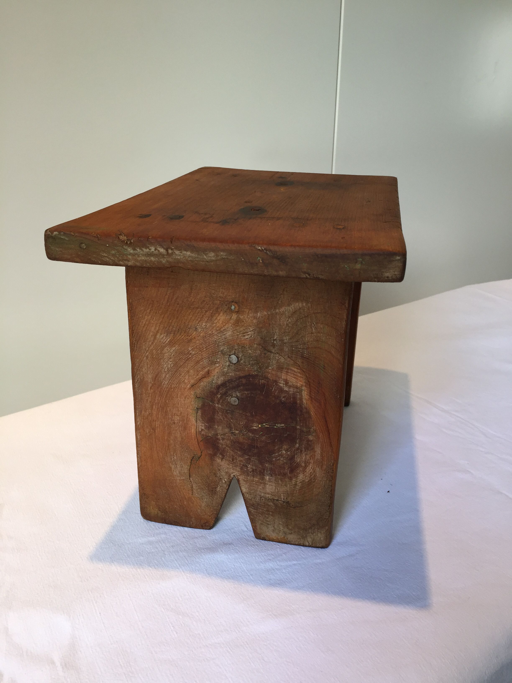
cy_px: 342
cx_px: 256
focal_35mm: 29
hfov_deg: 48.2
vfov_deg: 61.7
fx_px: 572
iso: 50
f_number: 2.2
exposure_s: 1/100
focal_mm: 4.15
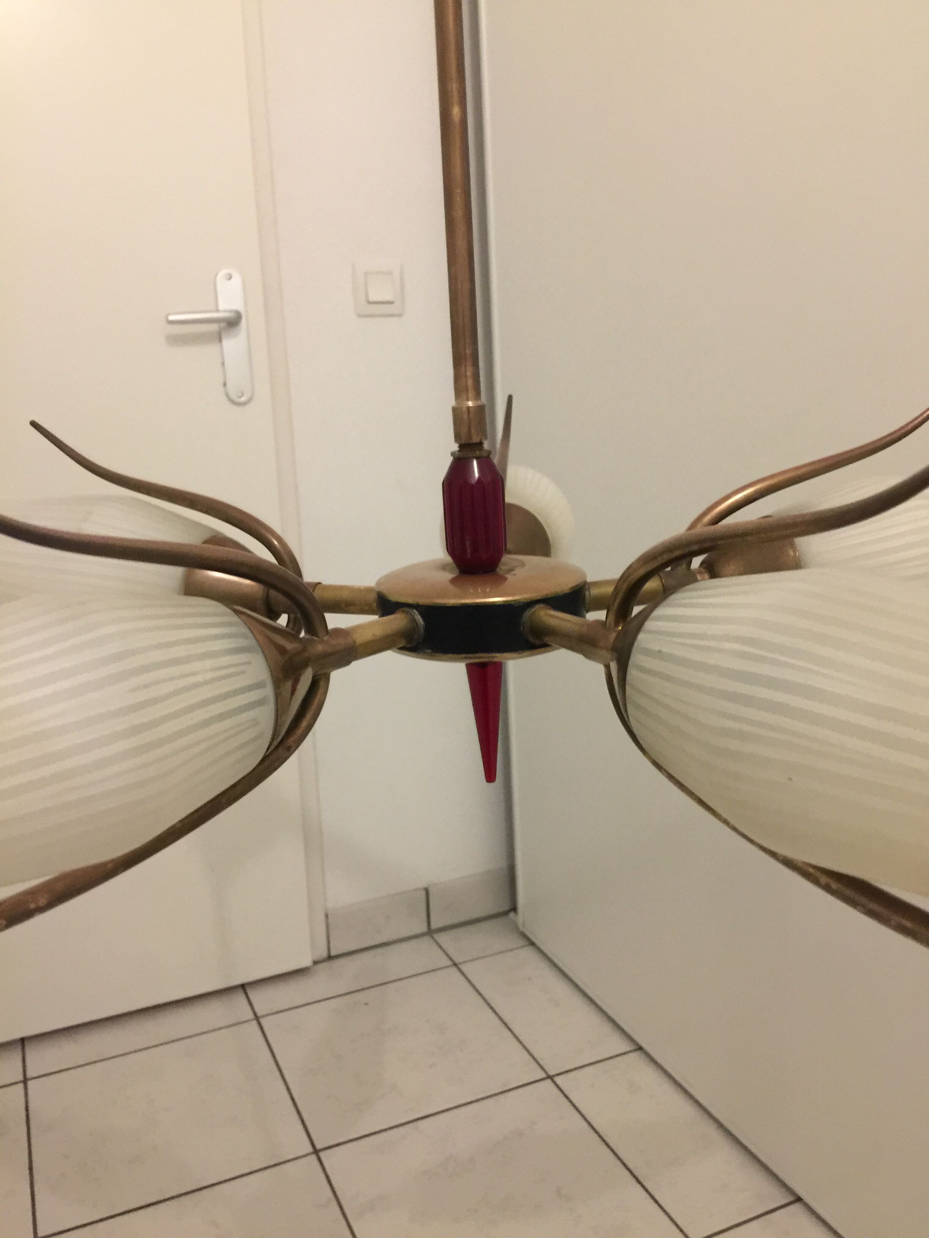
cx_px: 464
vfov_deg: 61.7
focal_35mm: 29
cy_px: 619
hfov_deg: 48.2
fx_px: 1038
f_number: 2.2
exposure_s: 1/17
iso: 125
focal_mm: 4.15
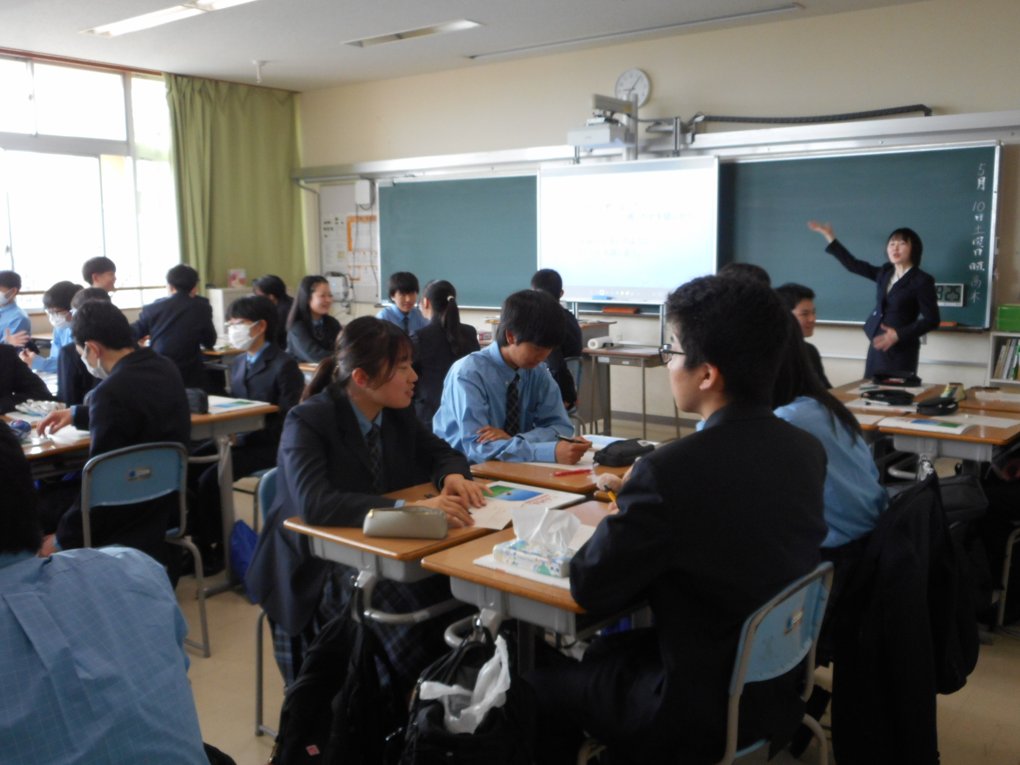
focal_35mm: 34
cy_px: 382
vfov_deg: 41.8
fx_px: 1002
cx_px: 510
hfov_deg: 54.0
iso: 200
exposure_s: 1/30
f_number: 4.2
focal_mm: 6
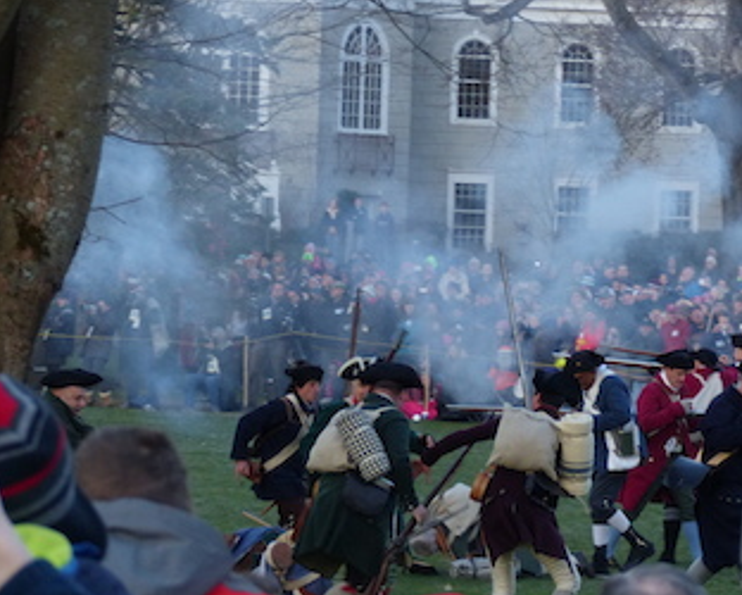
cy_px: 145
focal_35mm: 250
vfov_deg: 6.2
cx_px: 553
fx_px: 5494
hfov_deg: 7.7
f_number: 2.8
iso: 250
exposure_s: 1/80
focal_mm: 27
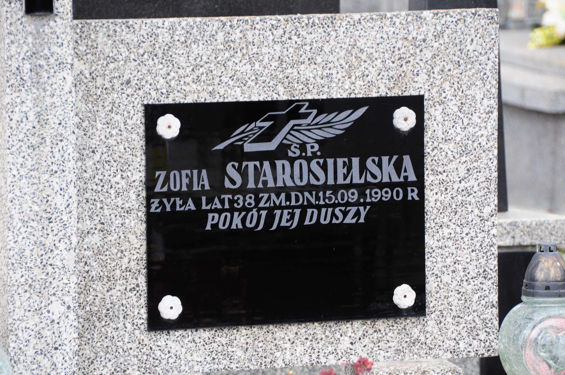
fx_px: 3527
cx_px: 282
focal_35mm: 225
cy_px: 188
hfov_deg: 9.2
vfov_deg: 6.1
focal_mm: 150
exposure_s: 1/160
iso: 640
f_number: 7.1
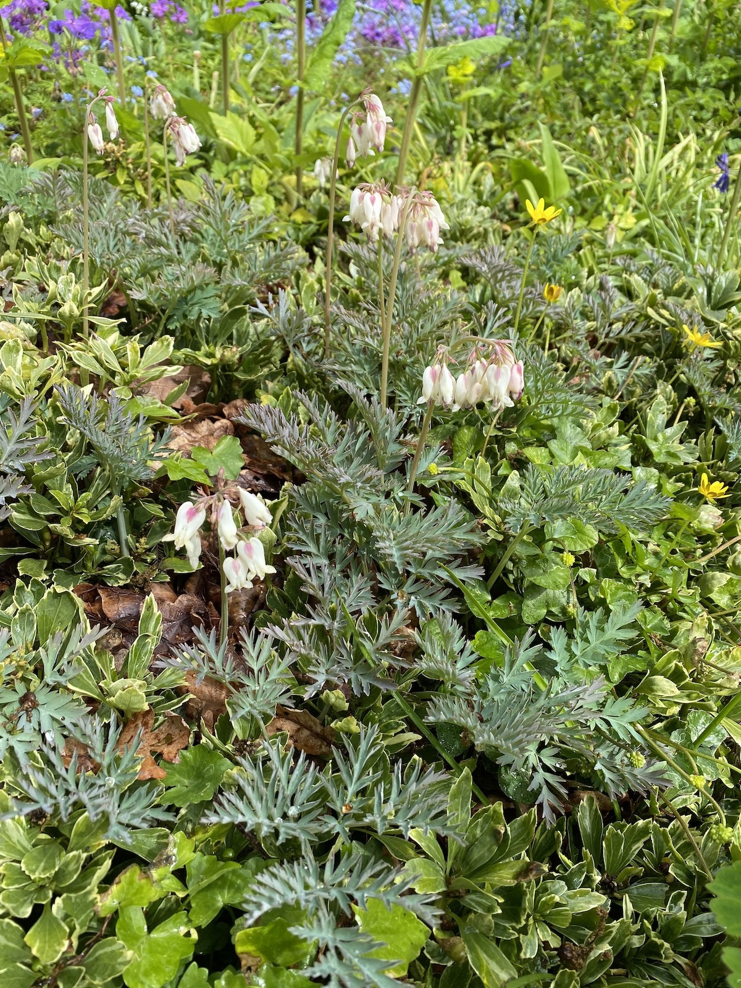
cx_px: 370
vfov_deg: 67.3
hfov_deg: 53.1
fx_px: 742
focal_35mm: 26
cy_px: 494
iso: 32
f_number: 1.8
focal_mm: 4.25
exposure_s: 1/973
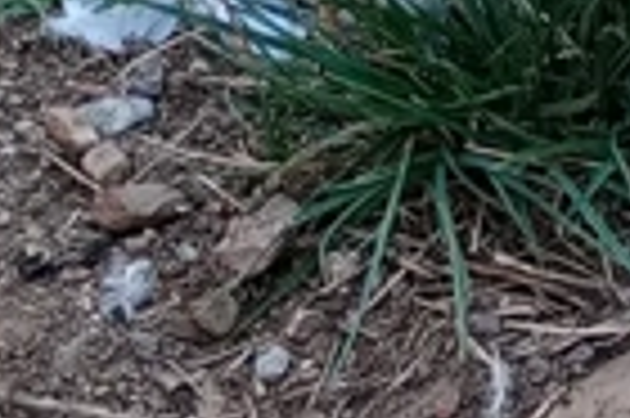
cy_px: 70
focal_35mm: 209
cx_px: 1822
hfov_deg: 8.4
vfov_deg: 6.5
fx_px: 3653
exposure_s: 1/123
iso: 105
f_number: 1.8
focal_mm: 4.27
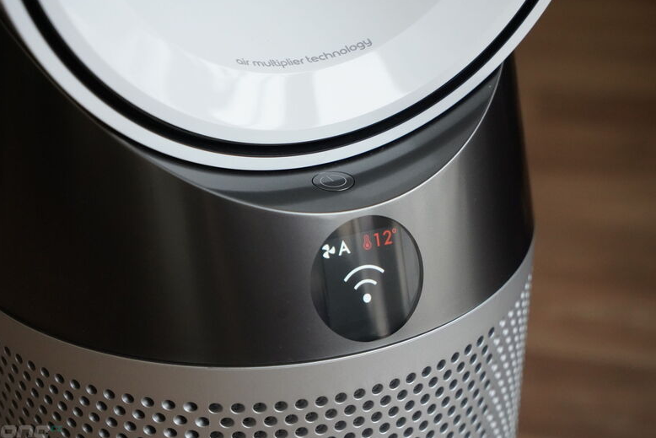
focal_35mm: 66
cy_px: 215
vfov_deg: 20.6
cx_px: 317
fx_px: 1203
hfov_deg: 30.5
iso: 8000
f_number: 5.6
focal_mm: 62
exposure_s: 1/160
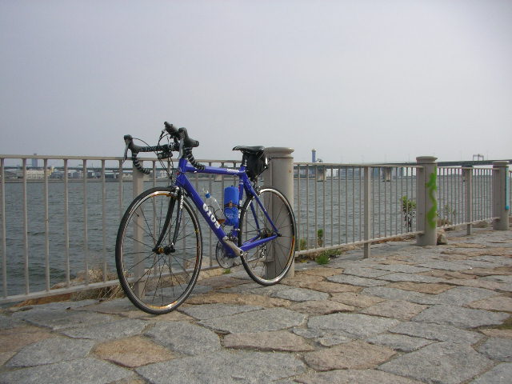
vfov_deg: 38.7
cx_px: 256
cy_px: 192
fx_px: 547
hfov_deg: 50.1
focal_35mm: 37
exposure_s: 1/500
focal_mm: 5.7
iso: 64
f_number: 2.8
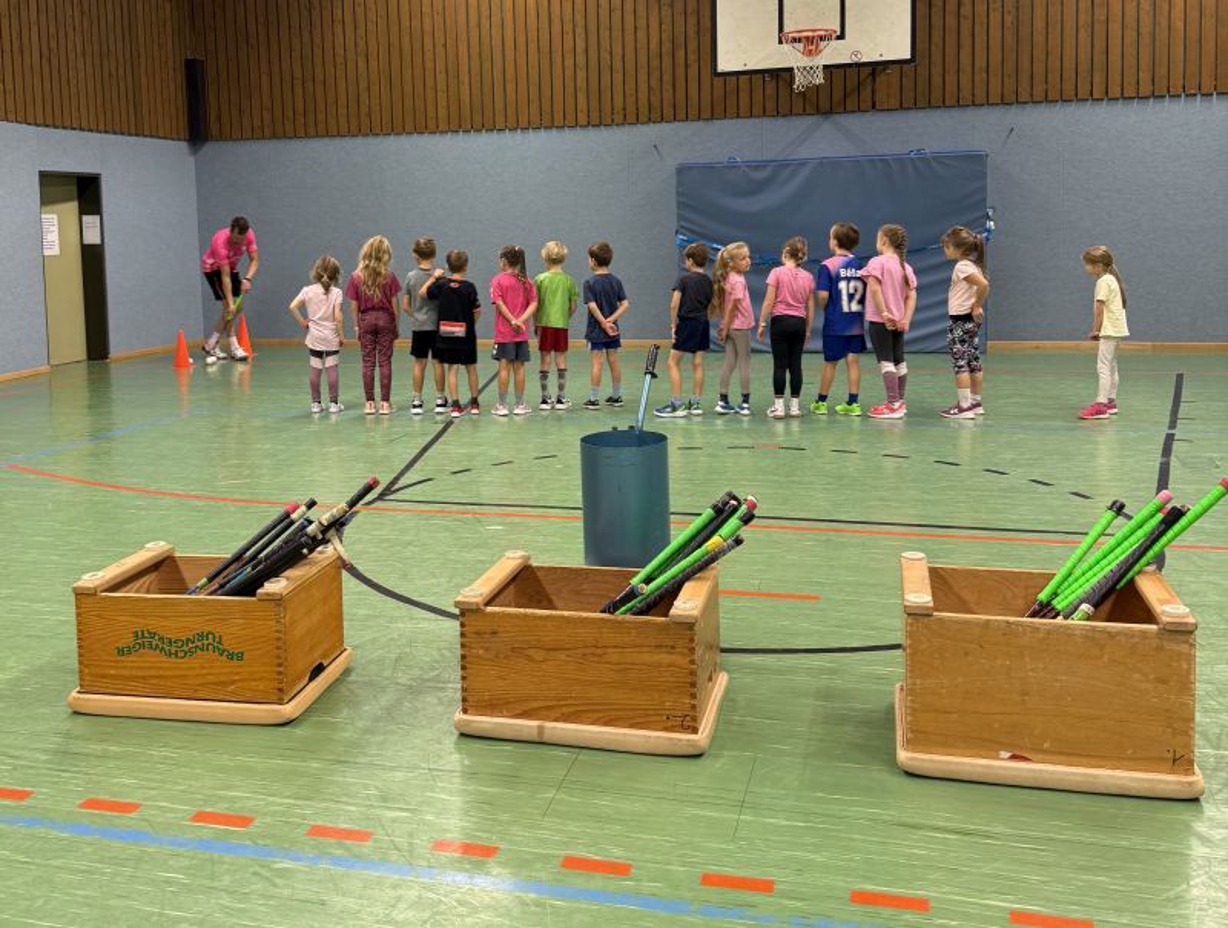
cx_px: 614
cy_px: 464
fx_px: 853
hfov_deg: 71.5
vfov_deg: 57.0
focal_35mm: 24
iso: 125
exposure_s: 1/50
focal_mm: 6.76
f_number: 1.78
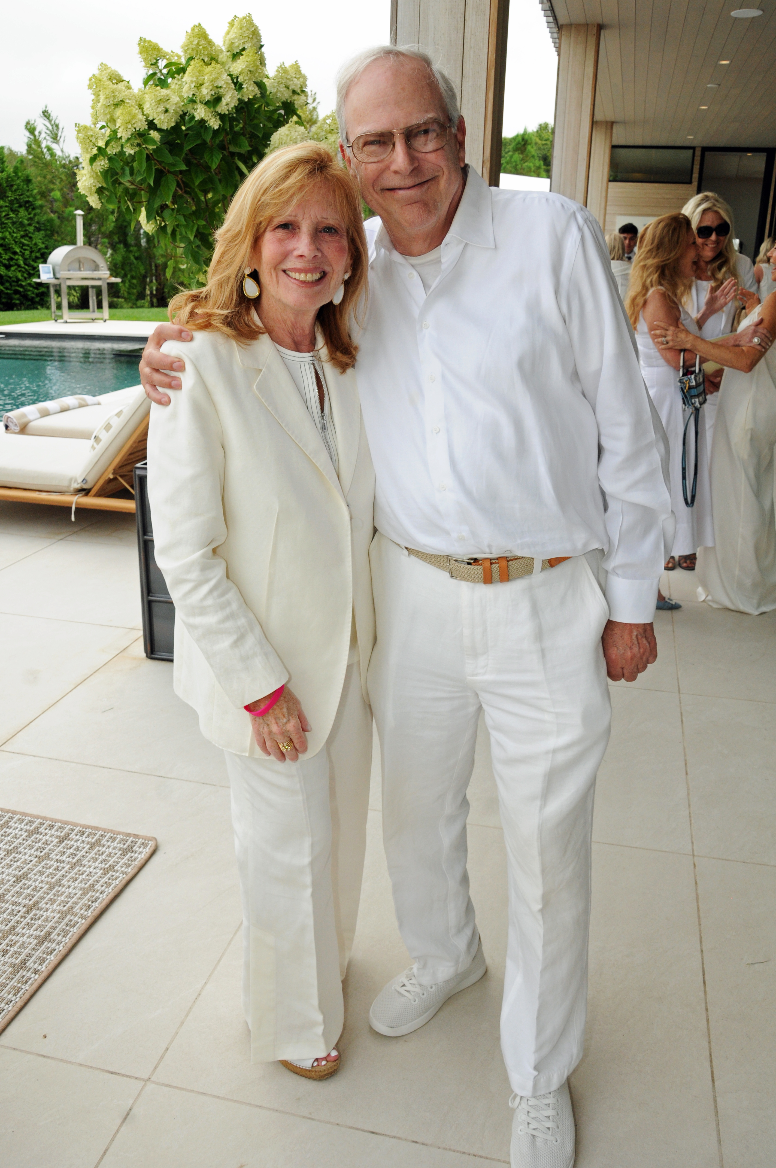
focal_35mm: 30
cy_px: 584
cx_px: 388
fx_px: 972
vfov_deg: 62.0
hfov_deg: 43.5
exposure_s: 1/250
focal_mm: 20
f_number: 8
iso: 500
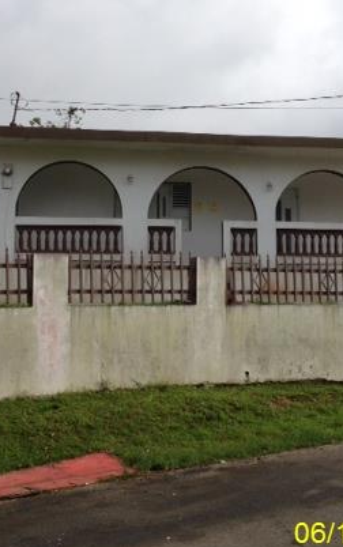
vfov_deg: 34.5
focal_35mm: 59
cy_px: 261
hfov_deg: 22.0
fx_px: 881
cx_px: 184
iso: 64
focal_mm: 4.28
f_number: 2.4
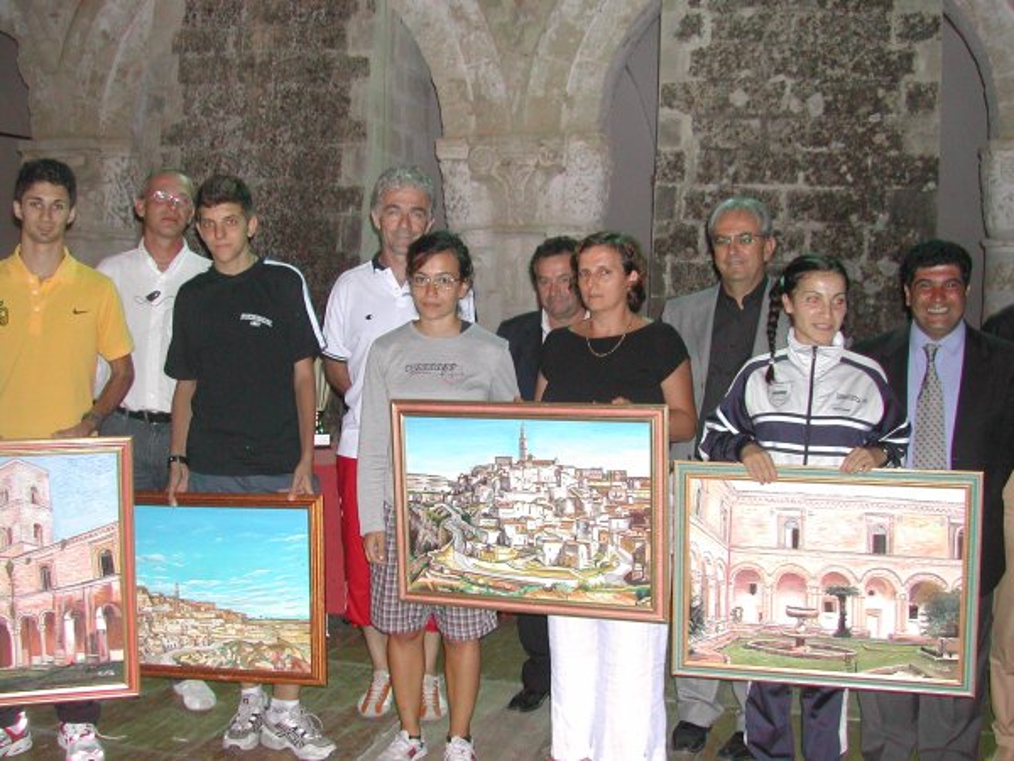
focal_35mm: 38
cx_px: 507
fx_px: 1113
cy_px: 380
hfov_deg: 49.0
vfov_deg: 37.7
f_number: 2.8
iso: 280
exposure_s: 1/60
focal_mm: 8
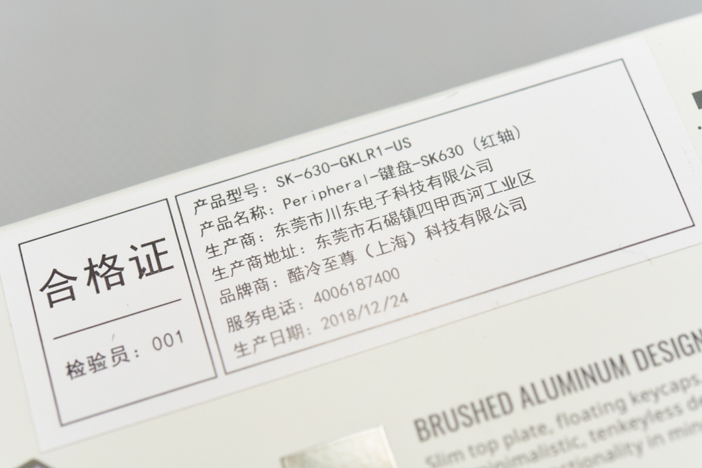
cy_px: 234
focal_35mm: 60
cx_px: 351
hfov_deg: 33.4
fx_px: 1170
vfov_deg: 22.6
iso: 1600
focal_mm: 60
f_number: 5.6
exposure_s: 1/100
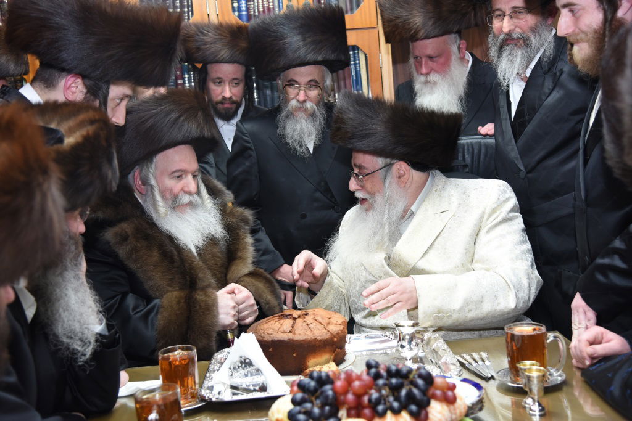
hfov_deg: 41.1
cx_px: 316
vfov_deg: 28.1
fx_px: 843
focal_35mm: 48
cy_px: 210
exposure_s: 1/100
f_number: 4.5
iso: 1250
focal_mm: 48
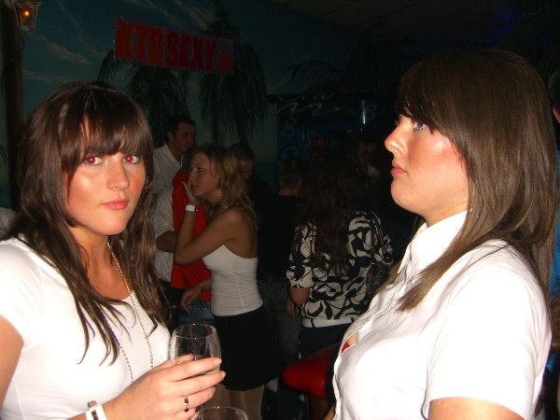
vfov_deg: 37.7
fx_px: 615
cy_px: 210
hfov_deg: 49.0
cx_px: 280
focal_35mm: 38
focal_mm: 7.9
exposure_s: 1/60
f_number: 2.8
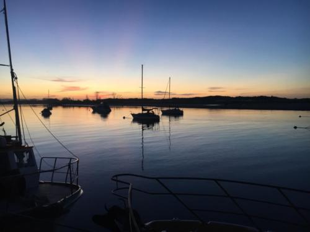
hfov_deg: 61.7
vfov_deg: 48.2
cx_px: 155
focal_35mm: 29
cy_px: 116
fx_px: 260
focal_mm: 4.15
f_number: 2.2
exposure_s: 1/33
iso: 100
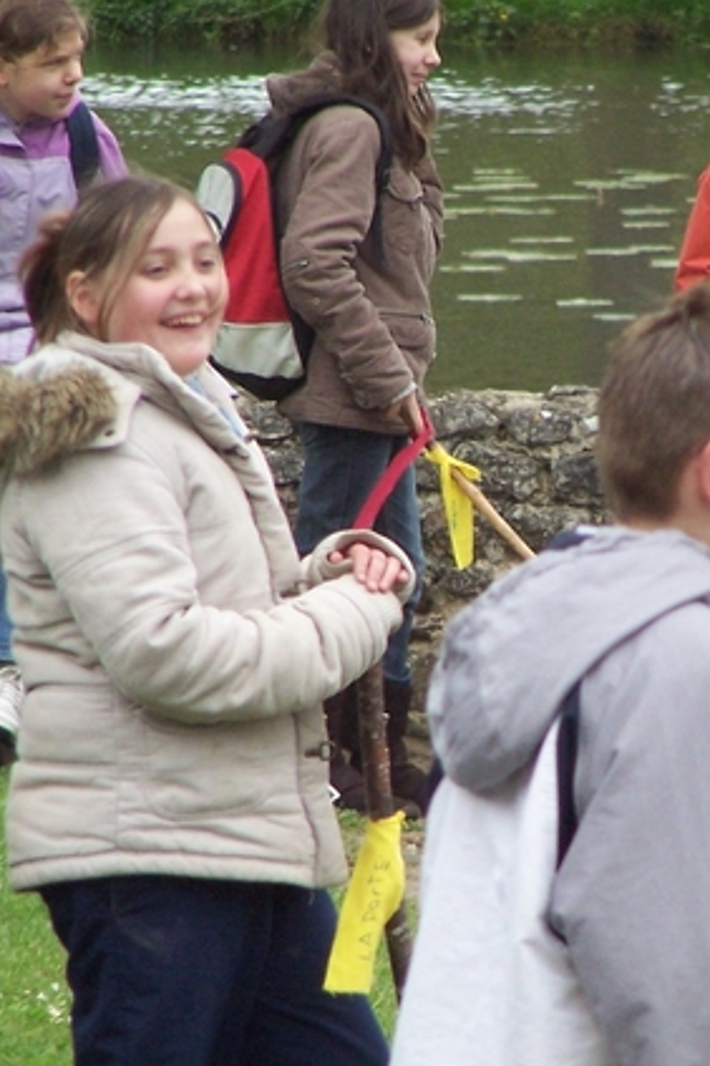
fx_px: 21446
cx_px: 602
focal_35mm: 725
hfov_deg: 1.9
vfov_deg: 2.8
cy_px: 534
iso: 140
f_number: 3.7
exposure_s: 1/750
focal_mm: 63
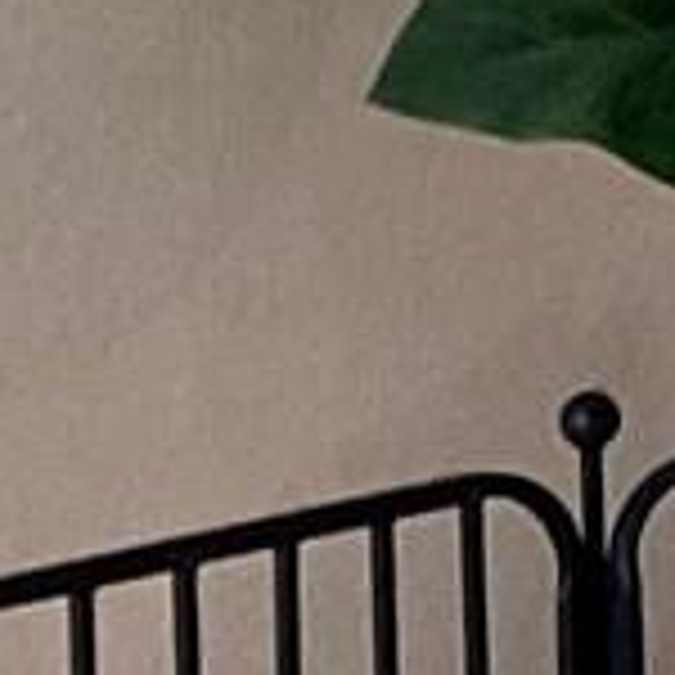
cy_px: -711
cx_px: 3272
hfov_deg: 5.2
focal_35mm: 274
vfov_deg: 6.2
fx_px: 6045
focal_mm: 3
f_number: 1.8
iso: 100
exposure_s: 1/50
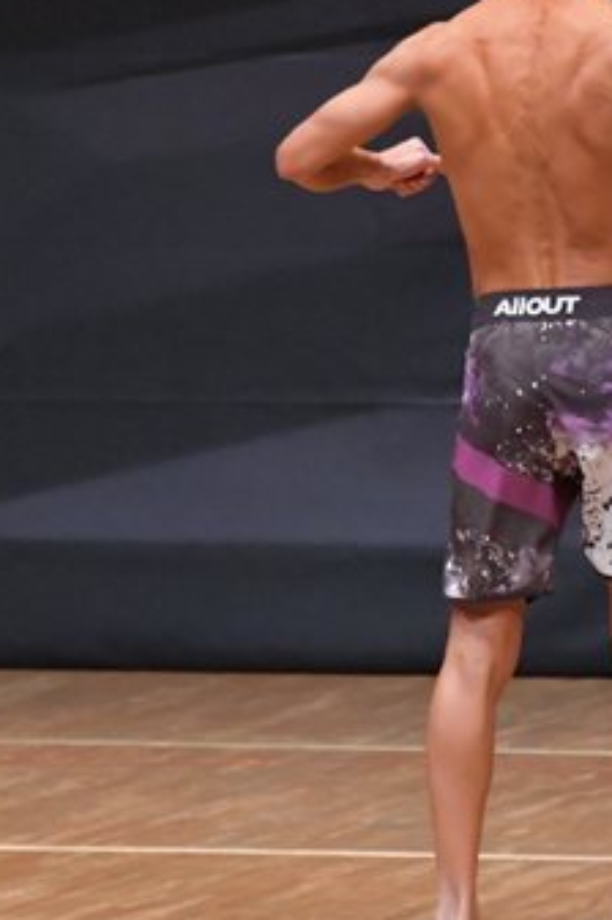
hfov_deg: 2.1
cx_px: 499
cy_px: 379
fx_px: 16761
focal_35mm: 656
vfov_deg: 3.1
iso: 6400
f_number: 5.6
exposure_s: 1/400
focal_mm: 190
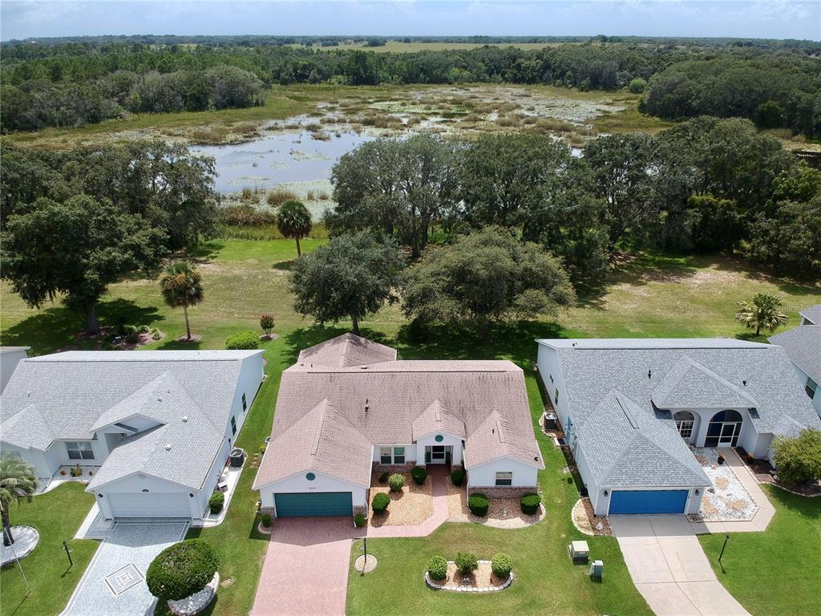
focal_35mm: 25
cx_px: 410
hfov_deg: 69.4
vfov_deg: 54.9
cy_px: 308
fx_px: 593
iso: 101
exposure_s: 1/1250
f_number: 2.6
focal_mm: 4.49
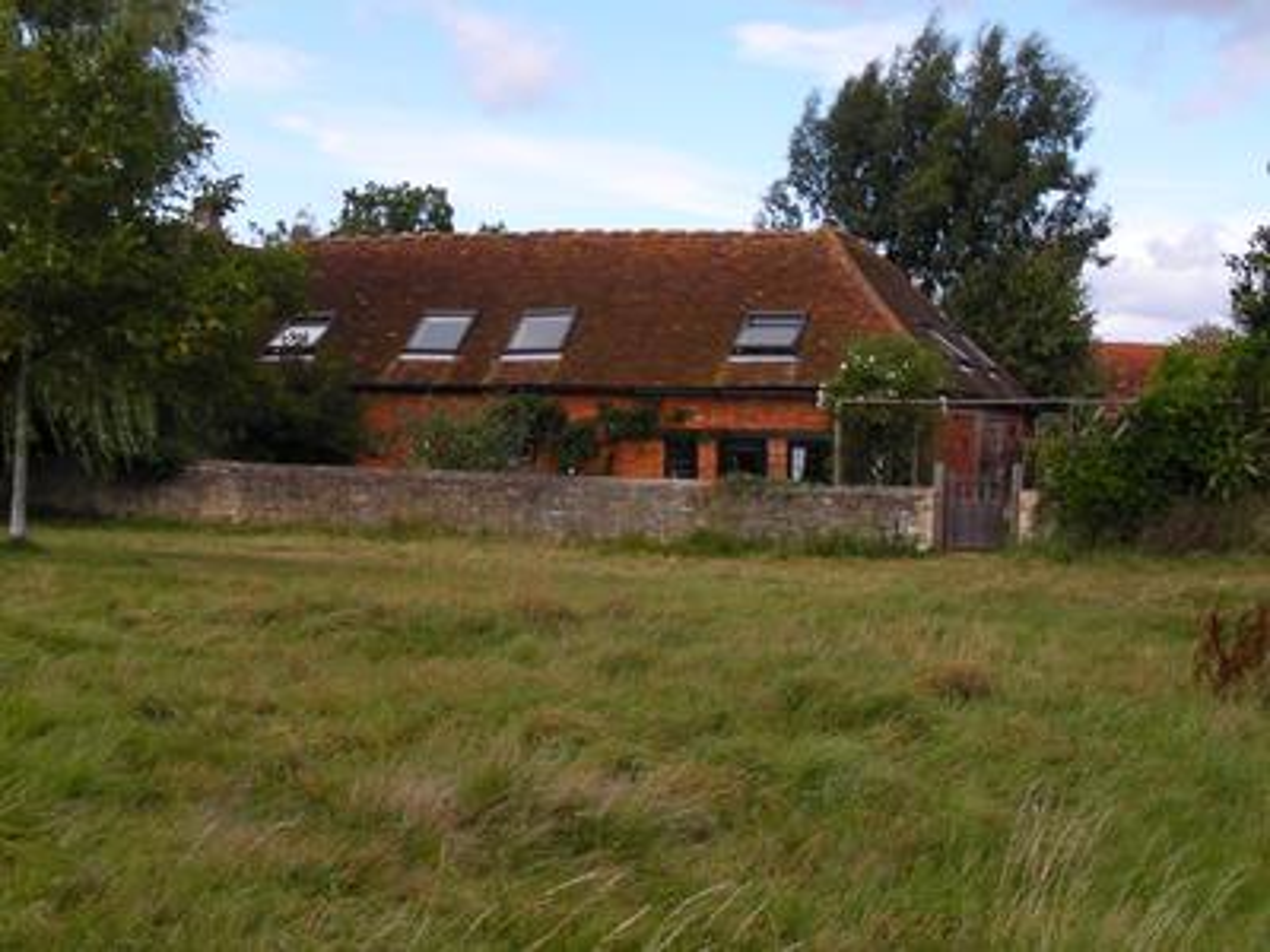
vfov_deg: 37.7
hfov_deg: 49.0
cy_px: 476
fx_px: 1394
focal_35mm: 38
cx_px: 635
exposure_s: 1/302
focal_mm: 6.3
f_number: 4
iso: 50
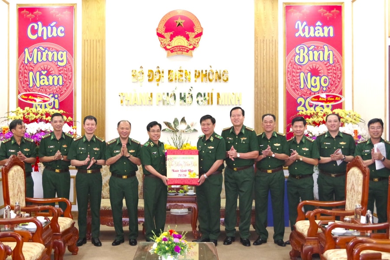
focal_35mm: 36
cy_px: 130
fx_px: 390
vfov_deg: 36.9
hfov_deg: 53.1
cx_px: 195
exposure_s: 1/90
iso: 3200
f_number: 4.5
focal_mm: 24
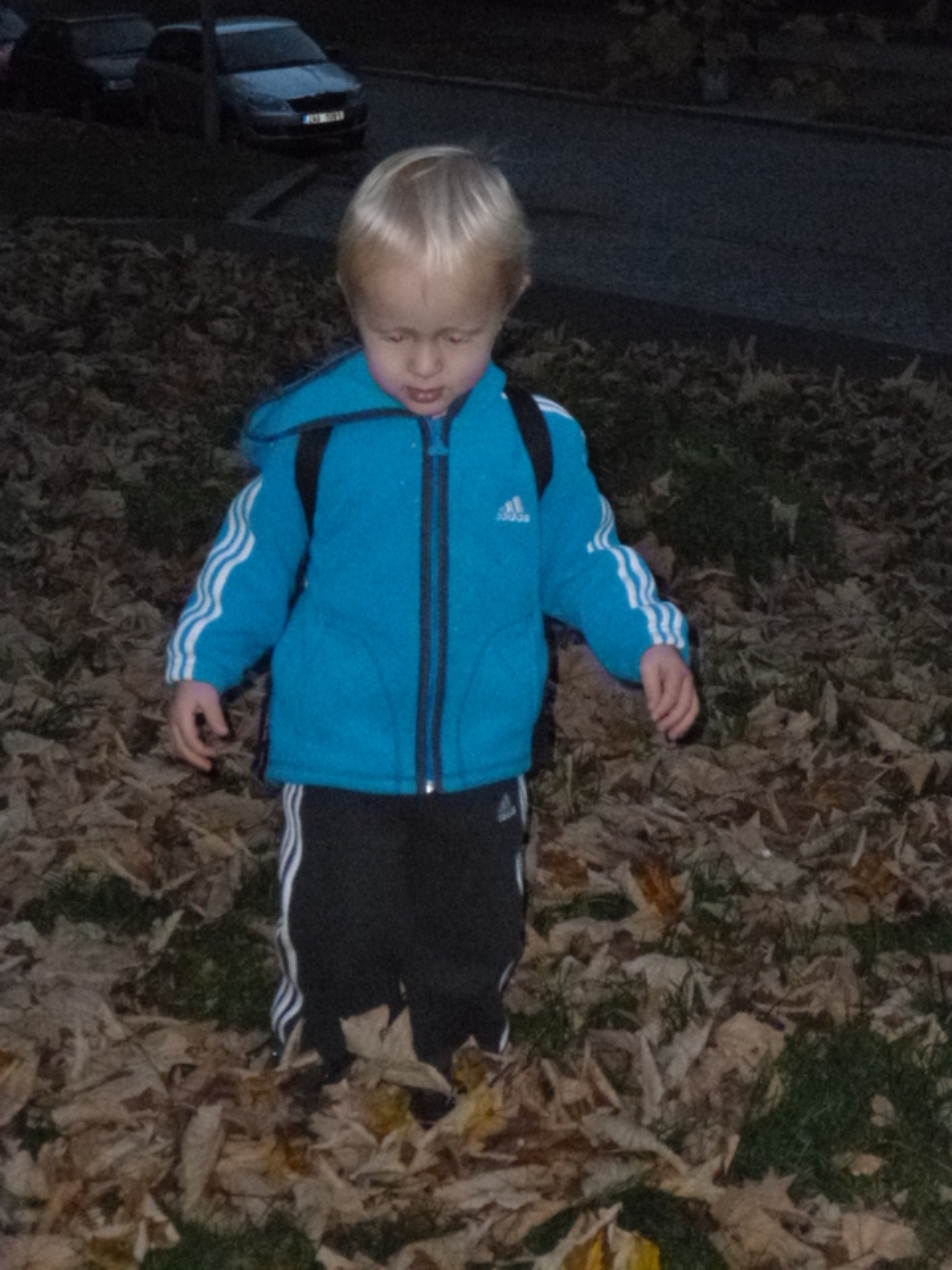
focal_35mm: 92
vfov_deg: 21.3
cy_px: 635
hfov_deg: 16.1
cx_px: 476
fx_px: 3374
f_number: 5.2
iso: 1000
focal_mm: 16.5
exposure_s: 1/60
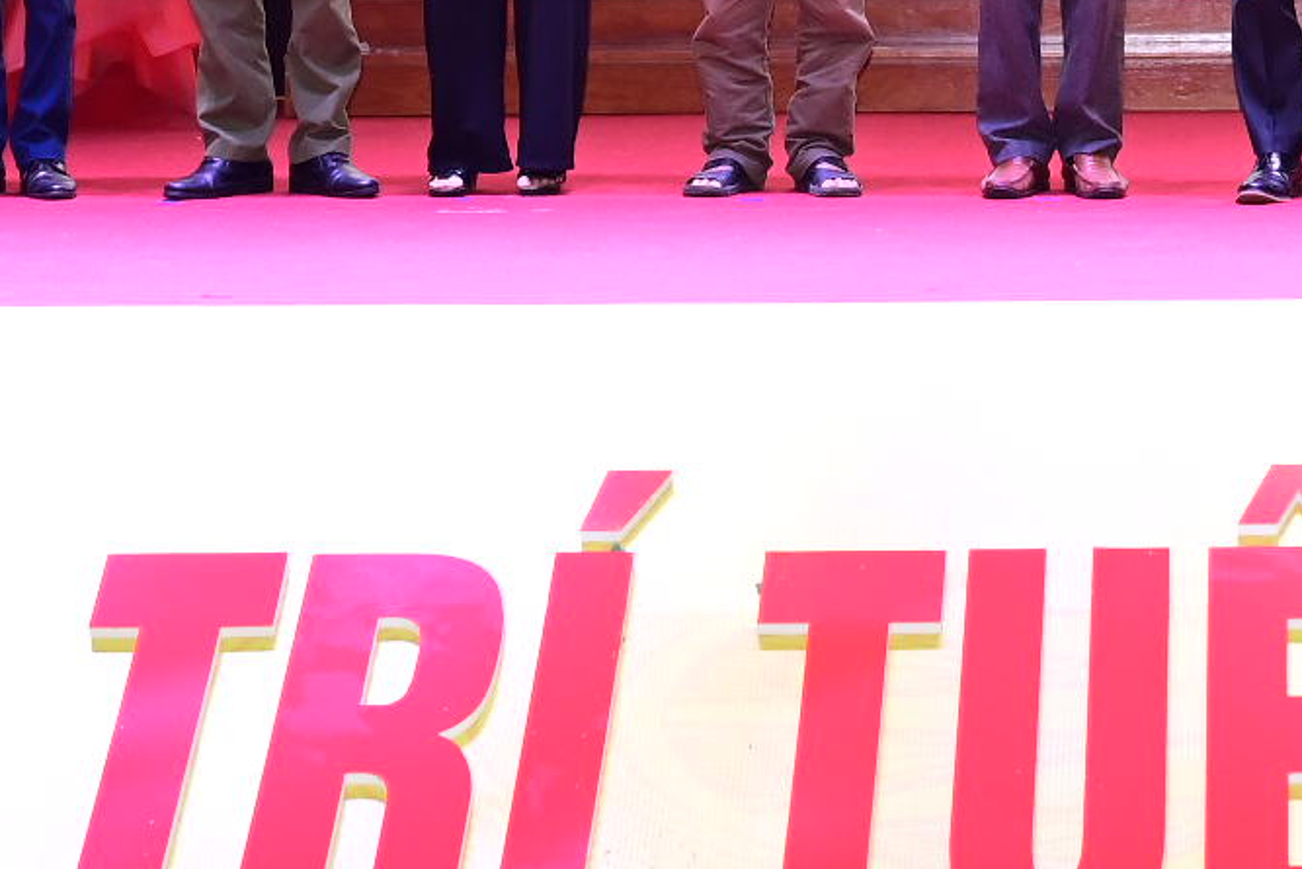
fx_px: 5001
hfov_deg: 14.6
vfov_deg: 9.4
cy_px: -756
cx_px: 1279
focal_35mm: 138
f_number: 4
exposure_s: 1/100
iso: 1250
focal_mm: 30.5
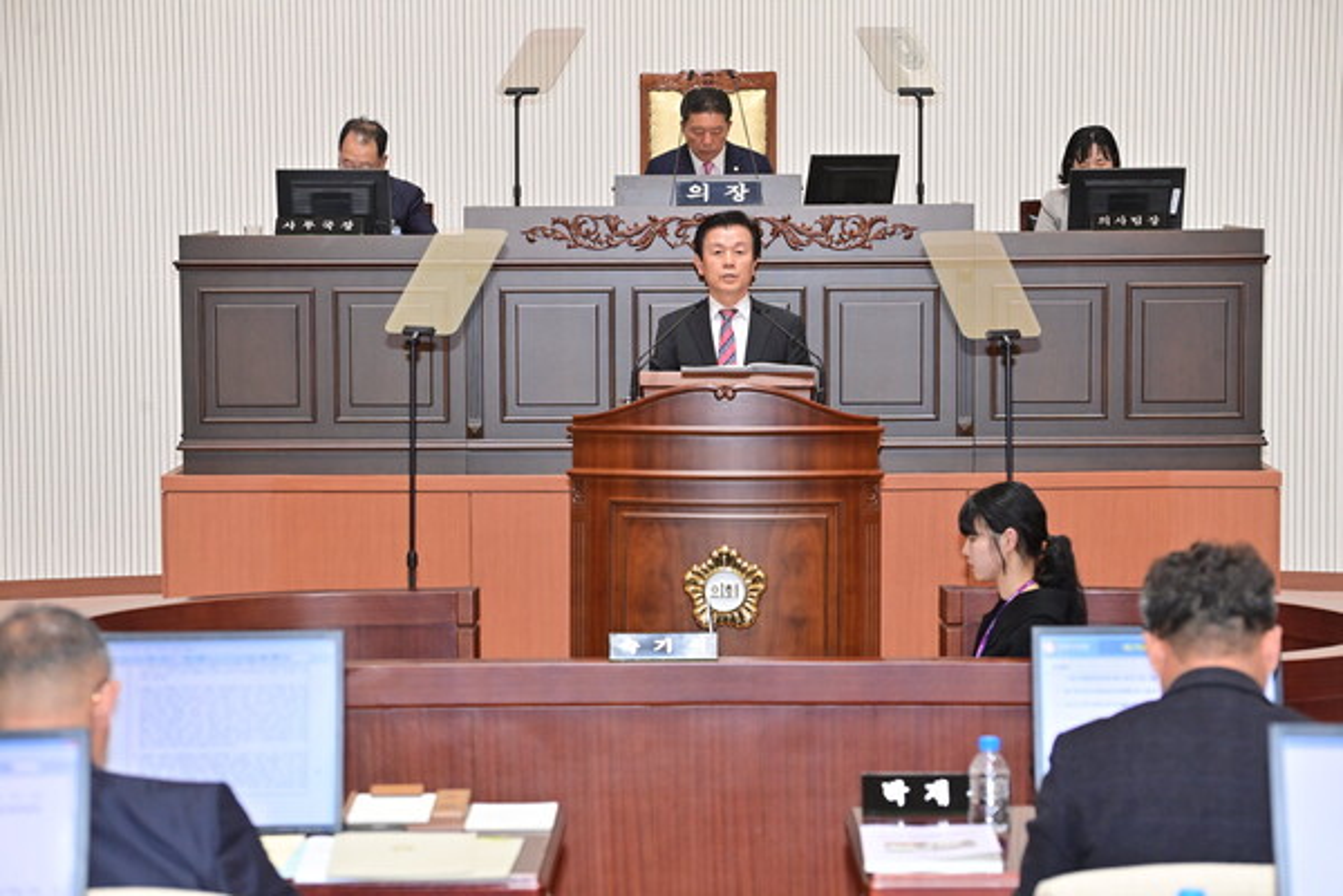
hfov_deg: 20.4
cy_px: 448
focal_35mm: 100
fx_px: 3730
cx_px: 672
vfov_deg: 13.7
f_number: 6.3
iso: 3200
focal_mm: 100
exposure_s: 1/250
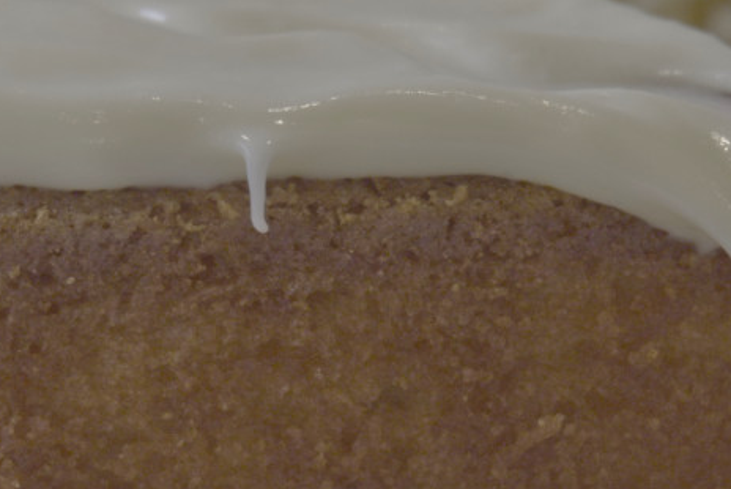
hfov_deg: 8.4
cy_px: 238
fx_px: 4957
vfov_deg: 5.6
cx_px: 178
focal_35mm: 244
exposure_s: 1/60
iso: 2000
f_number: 8
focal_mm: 59
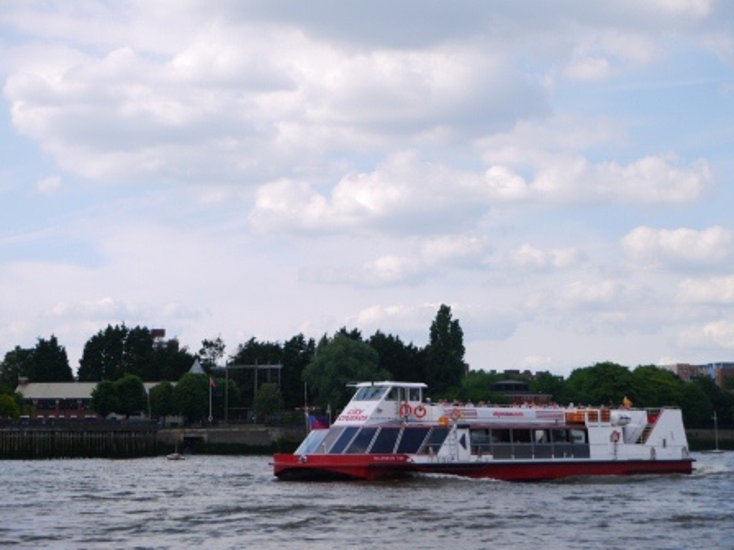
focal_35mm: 70
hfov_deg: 27.8
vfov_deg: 21.0
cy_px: 275
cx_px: 367
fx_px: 1484
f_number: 9
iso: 160
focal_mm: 35
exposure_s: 1/320
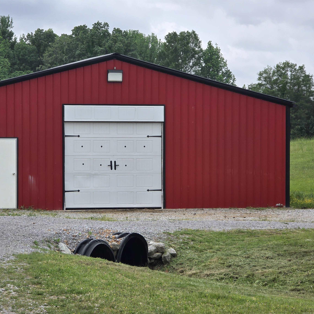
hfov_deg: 12.8
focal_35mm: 136
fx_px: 1396
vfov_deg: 12.8
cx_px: 106
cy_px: 157
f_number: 3.4
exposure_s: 1/1205
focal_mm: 18.6
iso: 64
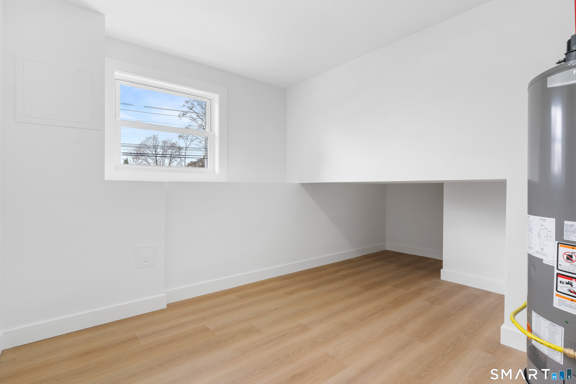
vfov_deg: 70.4
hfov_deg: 93.3
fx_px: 272
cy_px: 192
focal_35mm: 17
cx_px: 288
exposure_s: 1/5
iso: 320
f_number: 8
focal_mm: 17
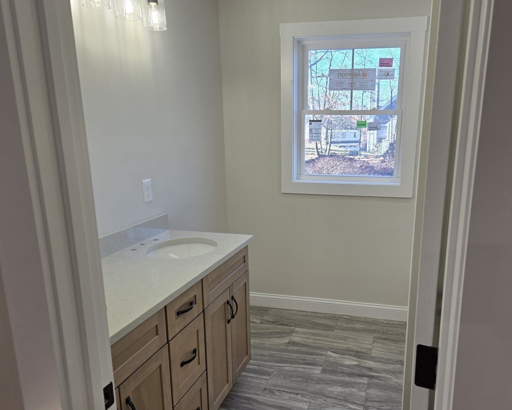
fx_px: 439
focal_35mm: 29
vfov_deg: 49.8
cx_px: 305
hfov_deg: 60.0
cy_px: 237
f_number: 1.8
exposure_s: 1/120
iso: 32
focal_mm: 5.4
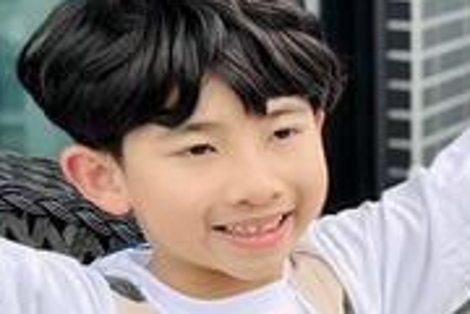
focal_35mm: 166
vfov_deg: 8.2
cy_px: 288
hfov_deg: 11.6
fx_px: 2167
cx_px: 817
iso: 80
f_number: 1.78
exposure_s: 1/645
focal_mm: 6.76
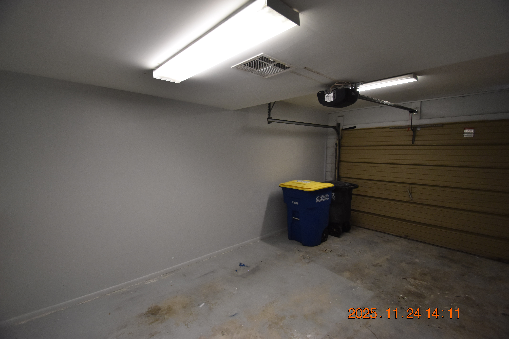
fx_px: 212
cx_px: 254
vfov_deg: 77.3
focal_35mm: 15
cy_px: 170
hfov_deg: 100.4
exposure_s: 1/180
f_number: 3.5
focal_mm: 10
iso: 800
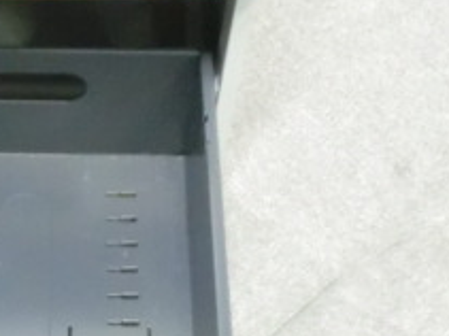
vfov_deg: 14.9
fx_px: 1257
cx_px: 19
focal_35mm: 97
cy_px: 347
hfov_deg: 19.7
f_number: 3.5
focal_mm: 5.8
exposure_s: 1/13
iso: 800
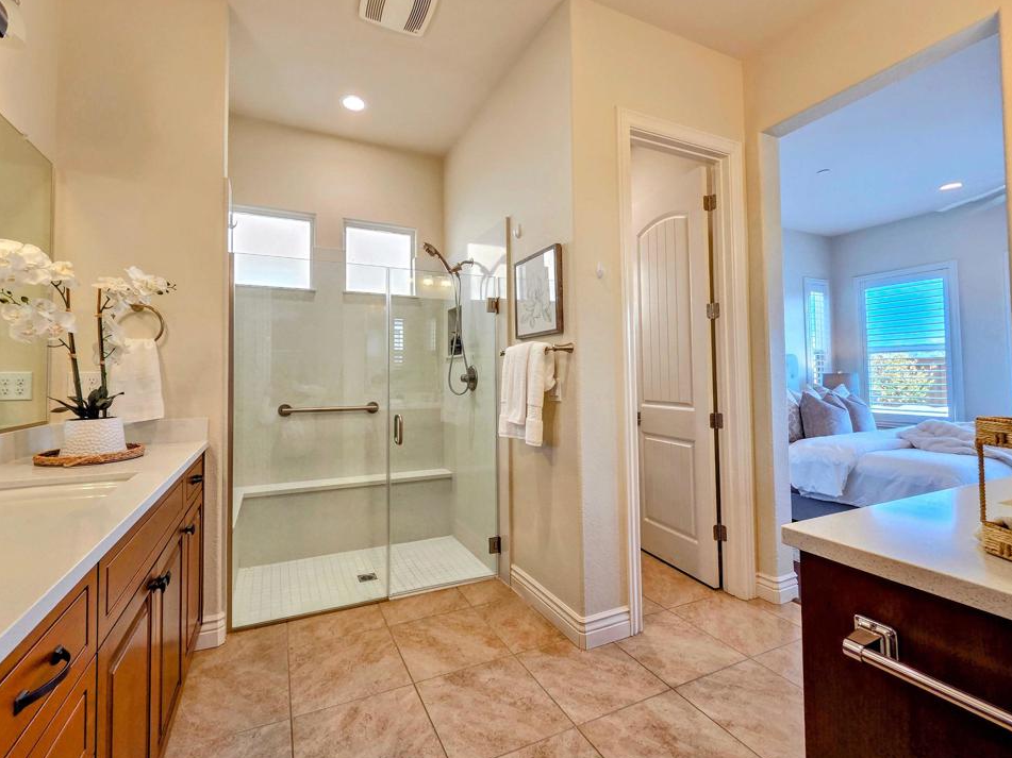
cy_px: 364
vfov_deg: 85.6
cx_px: 475
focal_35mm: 14
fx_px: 409
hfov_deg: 101.9
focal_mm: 2.2
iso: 160
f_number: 2.2
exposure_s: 1/120
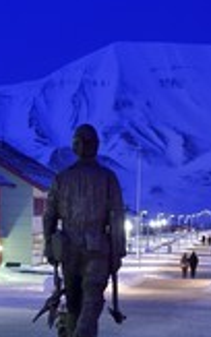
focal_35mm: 126
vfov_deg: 16.6
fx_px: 1158
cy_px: 180
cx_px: -68
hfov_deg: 10.2
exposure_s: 1
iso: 400
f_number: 5.6
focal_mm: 48
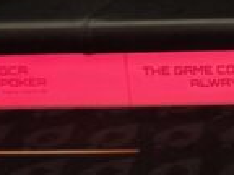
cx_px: 785
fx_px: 1109
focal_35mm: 164
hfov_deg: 8.9
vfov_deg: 8.1
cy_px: -301
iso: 200
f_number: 1.8
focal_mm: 5.4
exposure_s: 1/180
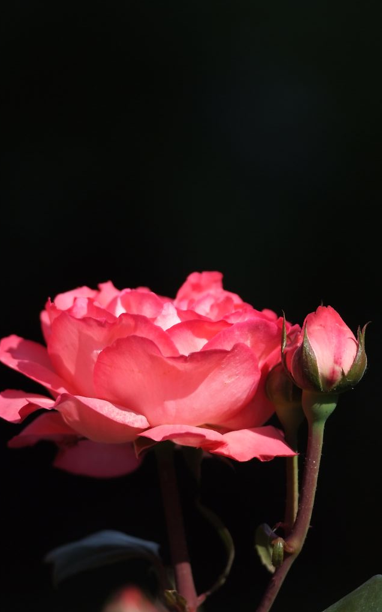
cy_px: 305
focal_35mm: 461
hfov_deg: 2.8
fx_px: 7683
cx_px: 177
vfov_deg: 4.6
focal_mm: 300
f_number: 4
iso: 400
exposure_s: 1/2500
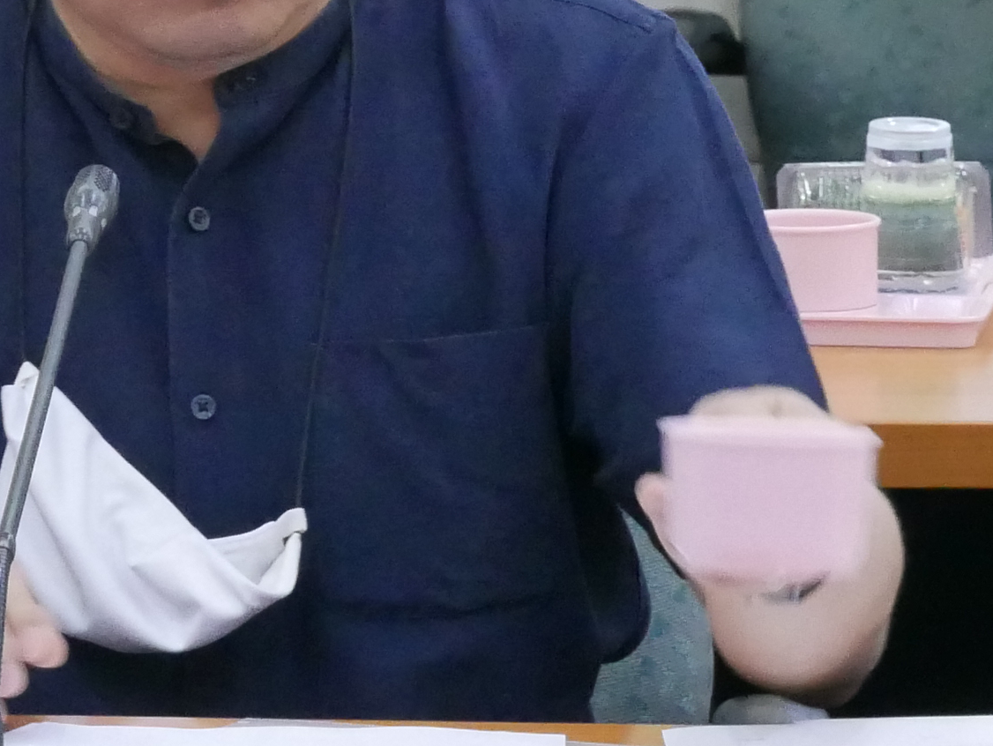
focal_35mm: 318
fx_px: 9128
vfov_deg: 4.6
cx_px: -690
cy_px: -565
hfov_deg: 6.1
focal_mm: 39
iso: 3200
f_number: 5.4
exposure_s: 1/50
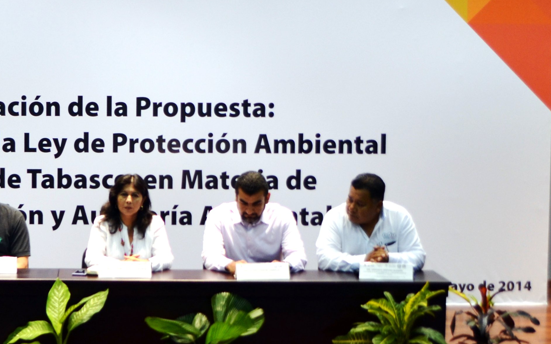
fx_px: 1321
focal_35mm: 88
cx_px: 89
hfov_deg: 23.1
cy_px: 183
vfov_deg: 14.8
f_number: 4
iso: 400
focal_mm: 24
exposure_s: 1/60
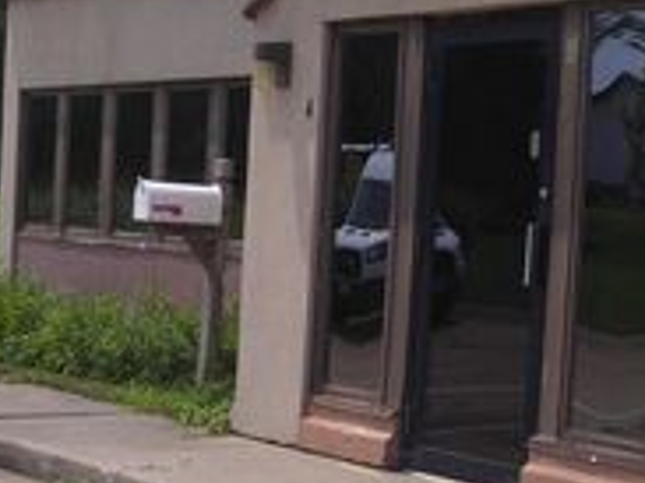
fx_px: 1937
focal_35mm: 104
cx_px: 152
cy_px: 333
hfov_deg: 18.8
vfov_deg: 14.2
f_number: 6.4
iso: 50
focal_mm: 6.3
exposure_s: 1/285
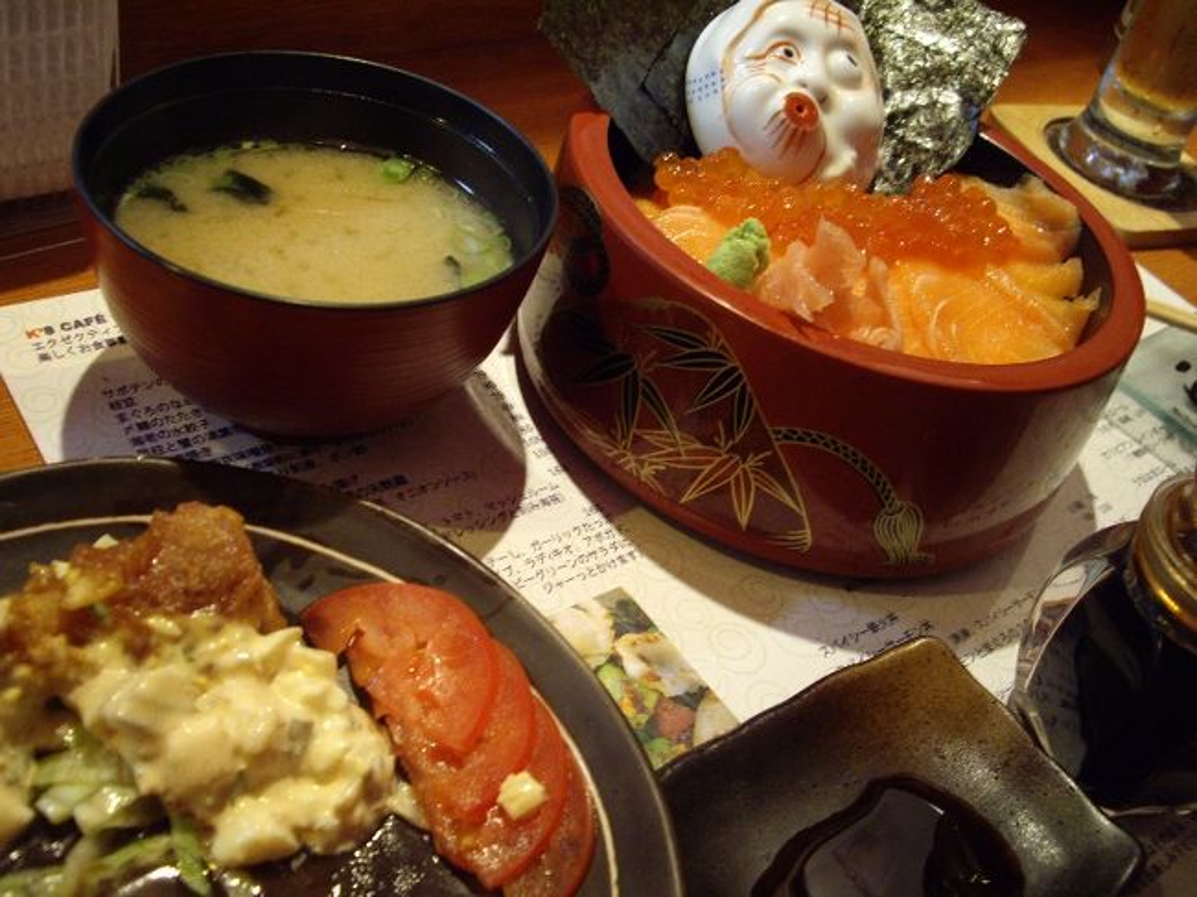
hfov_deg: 49.0
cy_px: 448
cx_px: 598
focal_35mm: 38
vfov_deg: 37.7
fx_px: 1314
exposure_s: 1/10
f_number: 2.8
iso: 400
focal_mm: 7.9
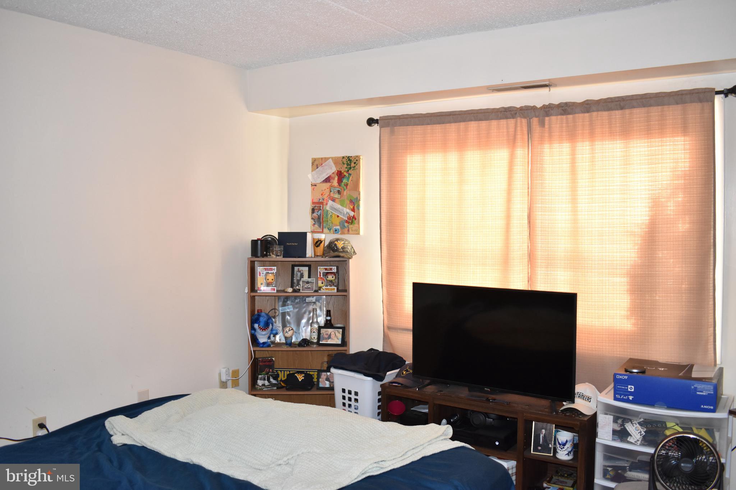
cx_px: 368
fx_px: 644
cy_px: 245
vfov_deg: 41.7
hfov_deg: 59.5
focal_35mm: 32
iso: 1100
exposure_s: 1/60
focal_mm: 21
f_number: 4.5
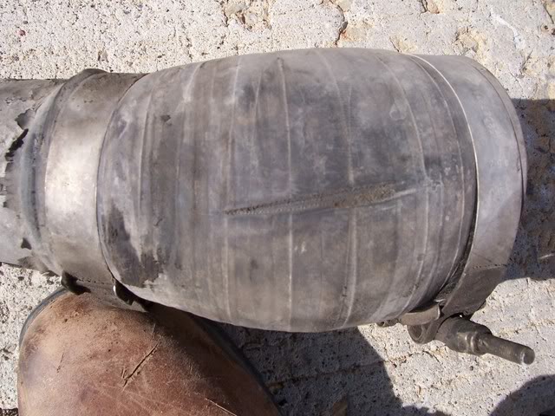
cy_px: 208
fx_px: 545
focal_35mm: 34
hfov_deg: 54.0
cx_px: 278
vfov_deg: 41.8
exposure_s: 1/250
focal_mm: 5.6
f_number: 5.6
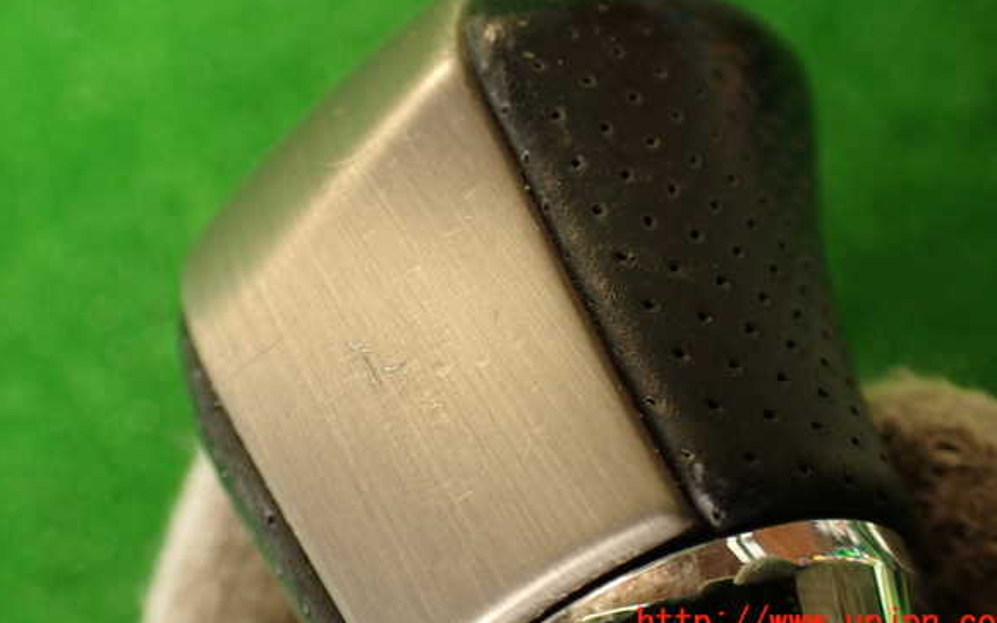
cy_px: 259
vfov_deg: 36.2
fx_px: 951
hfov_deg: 55.3
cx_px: 510
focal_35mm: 35
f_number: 2.4
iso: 200
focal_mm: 5.79
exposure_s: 1/50
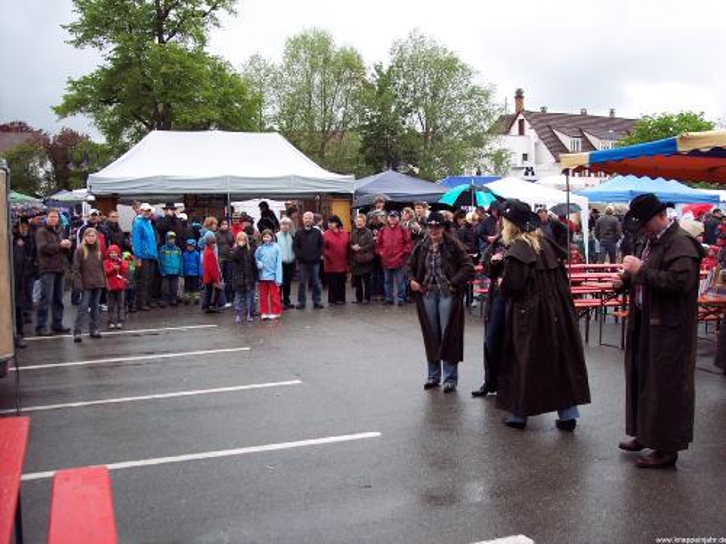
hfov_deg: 47.9
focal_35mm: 39
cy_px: 272
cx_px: 363
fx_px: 818
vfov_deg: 36.8
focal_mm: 8
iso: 100
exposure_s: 1/180
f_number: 3.4
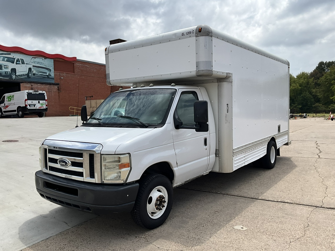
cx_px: 168
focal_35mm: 29
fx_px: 281
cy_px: 126
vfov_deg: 48.2
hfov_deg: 61.7
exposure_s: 1/3125
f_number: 1.8
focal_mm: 3
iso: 25
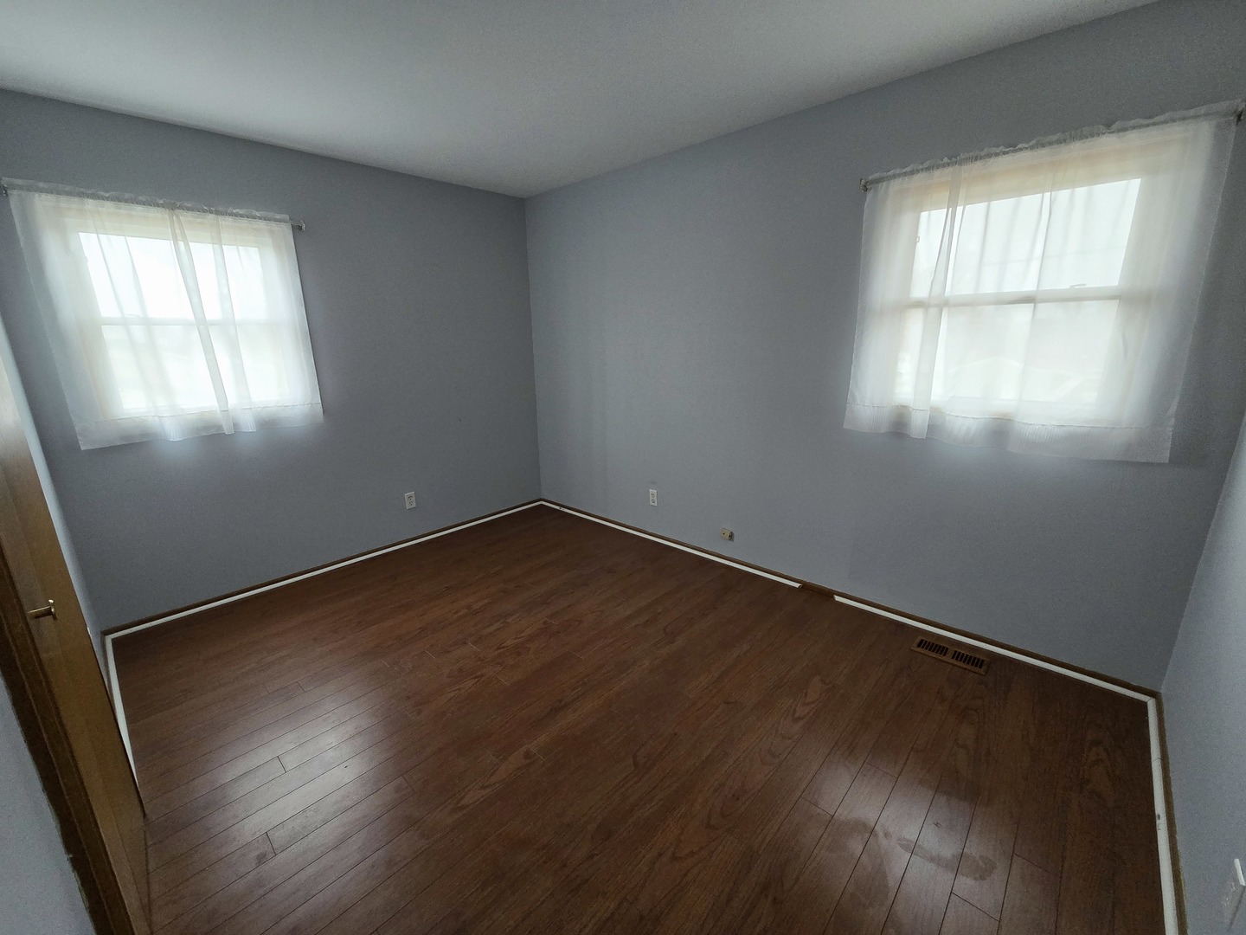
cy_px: 468
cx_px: 623
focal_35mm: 13
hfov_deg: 106.2
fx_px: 468
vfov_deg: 89.9
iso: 400
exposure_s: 1/60.2
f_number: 2.2
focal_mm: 2.2
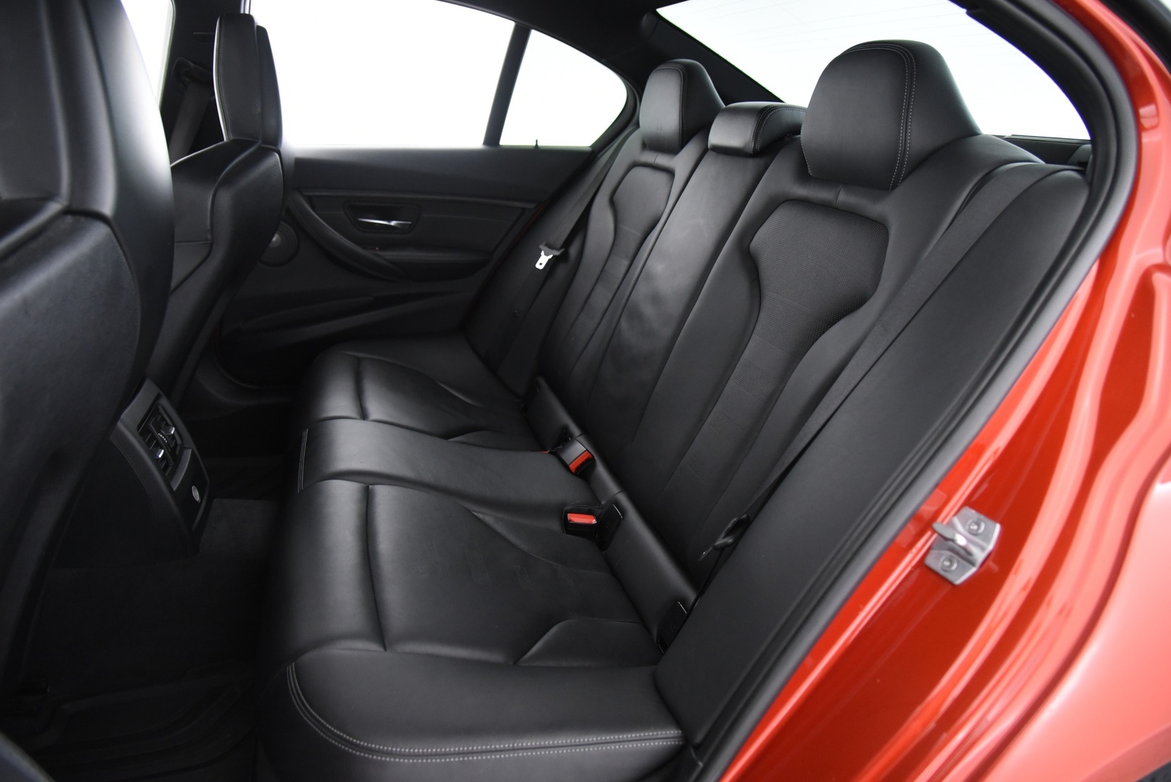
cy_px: 391
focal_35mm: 24
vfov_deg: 53.2
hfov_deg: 73.7
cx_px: 586
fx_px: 781
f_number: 4
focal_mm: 24
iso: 4000
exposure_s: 1/20
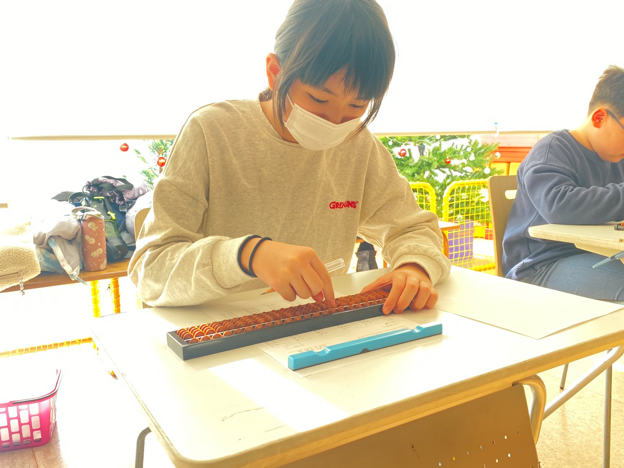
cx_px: 317
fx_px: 559
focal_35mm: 31
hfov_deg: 58.3
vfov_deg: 45.4
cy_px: 227
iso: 32
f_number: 1.8
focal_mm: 4.25
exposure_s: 1/114
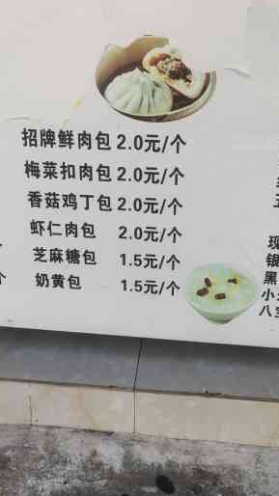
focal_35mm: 43
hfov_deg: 27.7
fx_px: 566
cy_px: 245
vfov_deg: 47.4
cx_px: 145
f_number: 1.8
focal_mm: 4.27
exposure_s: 1/417
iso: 50
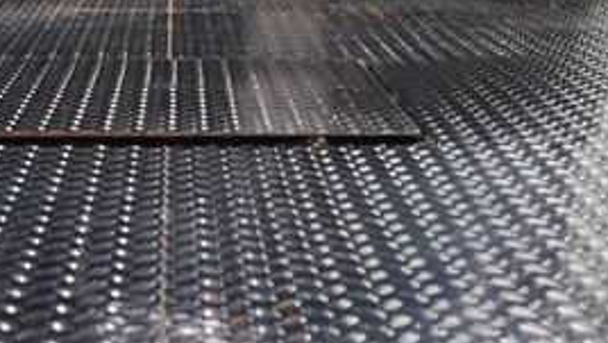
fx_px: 1452
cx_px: 184
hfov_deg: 23.5
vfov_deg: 13.1
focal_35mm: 90
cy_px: -62
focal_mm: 24
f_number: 6.3
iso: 640
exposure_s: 1/15
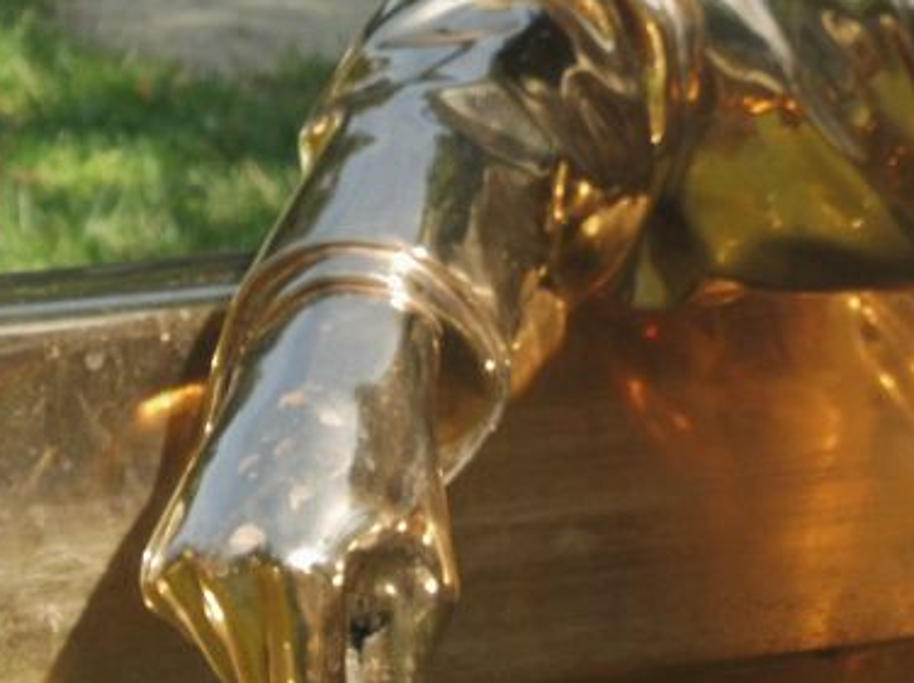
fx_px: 15374
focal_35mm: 583
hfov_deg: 3.4
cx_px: 822
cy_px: 27
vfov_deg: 2.5
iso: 100
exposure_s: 1/100
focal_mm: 38.2
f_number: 7.1
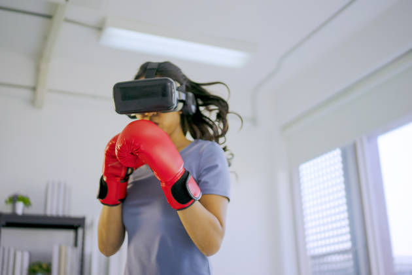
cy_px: 138
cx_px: 206
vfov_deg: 29.9
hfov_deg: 43.6
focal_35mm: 45
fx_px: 515
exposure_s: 1/2500
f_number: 1.8
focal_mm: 45
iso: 200
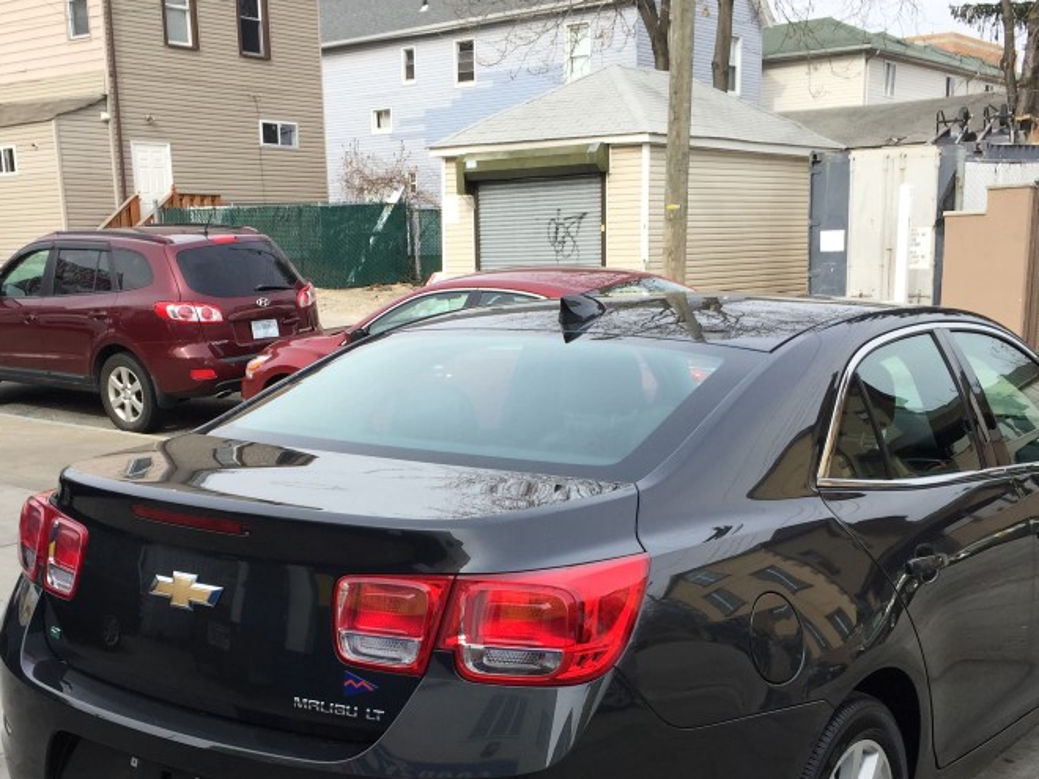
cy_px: 589
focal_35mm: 45
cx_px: 493
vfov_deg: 31.6
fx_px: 1351
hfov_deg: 42.1
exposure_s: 1/842
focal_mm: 4.15
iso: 32
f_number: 2.2
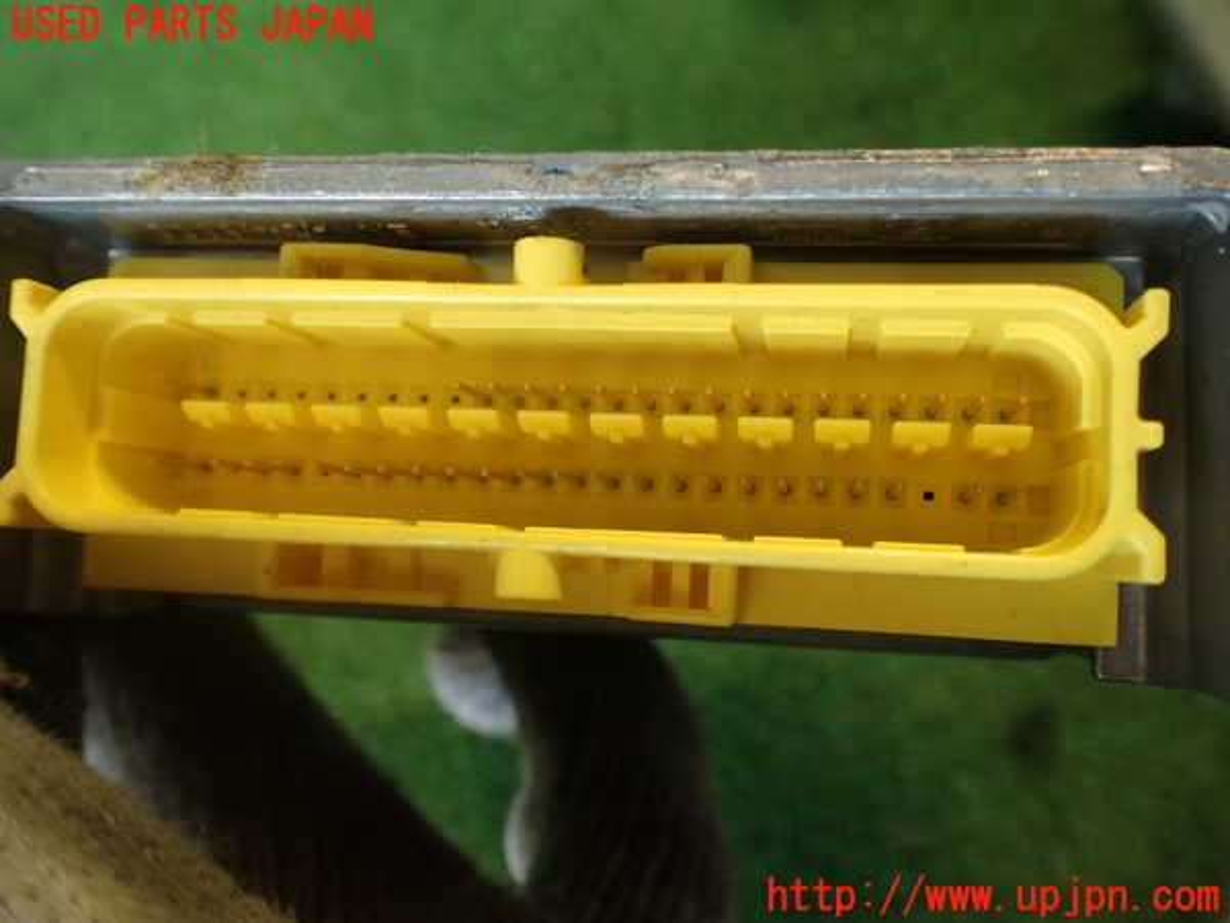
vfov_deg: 44.2
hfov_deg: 56.8
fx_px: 1137
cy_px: 462
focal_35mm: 32
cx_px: 615
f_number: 2.4
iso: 200
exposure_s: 1/40
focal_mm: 5.79
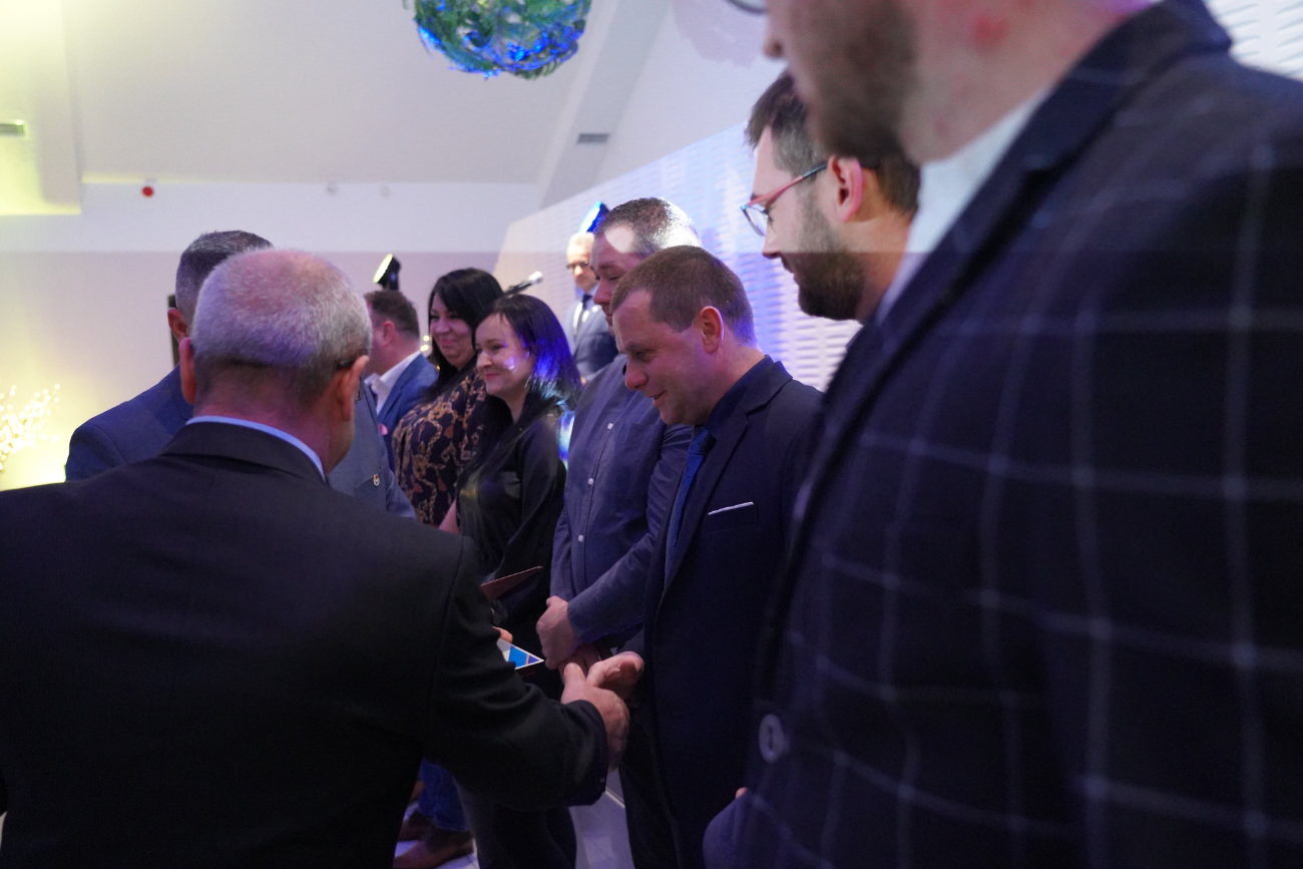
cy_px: 434
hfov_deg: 55.8
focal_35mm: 34
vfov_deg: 38.9
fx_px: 1231
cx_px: 652
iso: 12800
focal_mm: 34
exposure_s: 1/160
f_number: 4
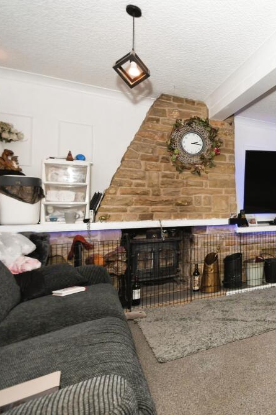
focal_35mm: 23
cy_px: 207
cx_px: 290
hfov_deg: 44.6
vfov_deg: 76.1
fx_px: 265
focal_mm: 10
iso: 400
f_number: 8
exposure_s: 1/60
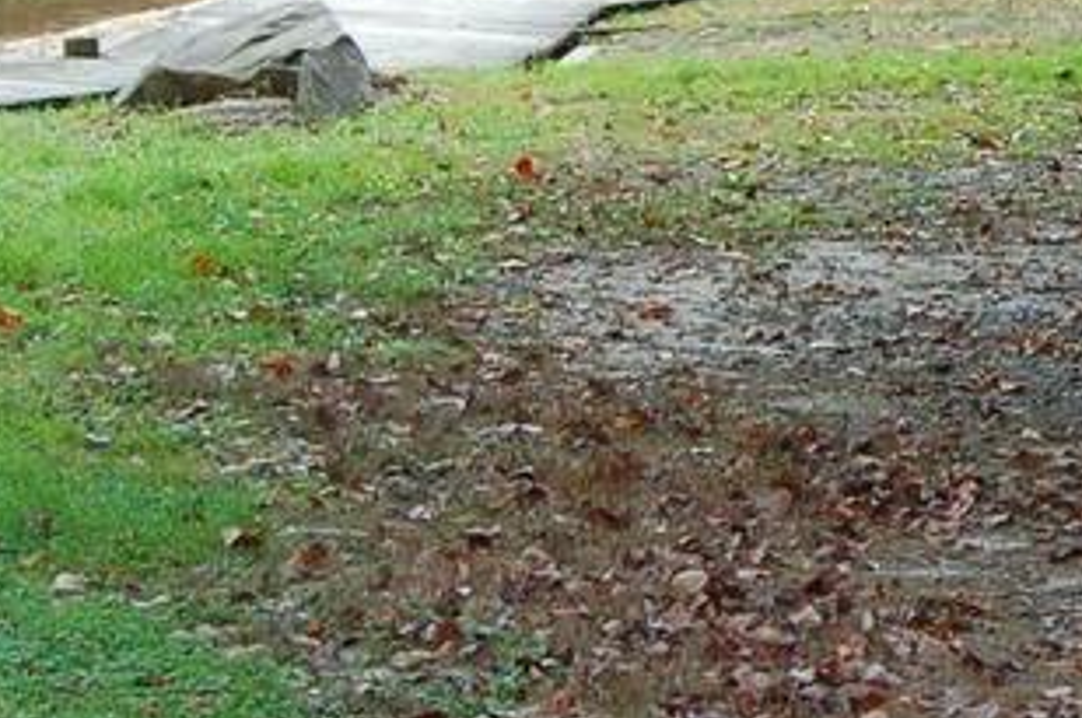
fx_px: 6302
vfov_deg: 6.5
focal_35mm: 210
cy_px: -58
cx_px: 1205
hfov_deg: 9.7
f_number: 5.6
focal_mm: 30
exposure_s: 1/125
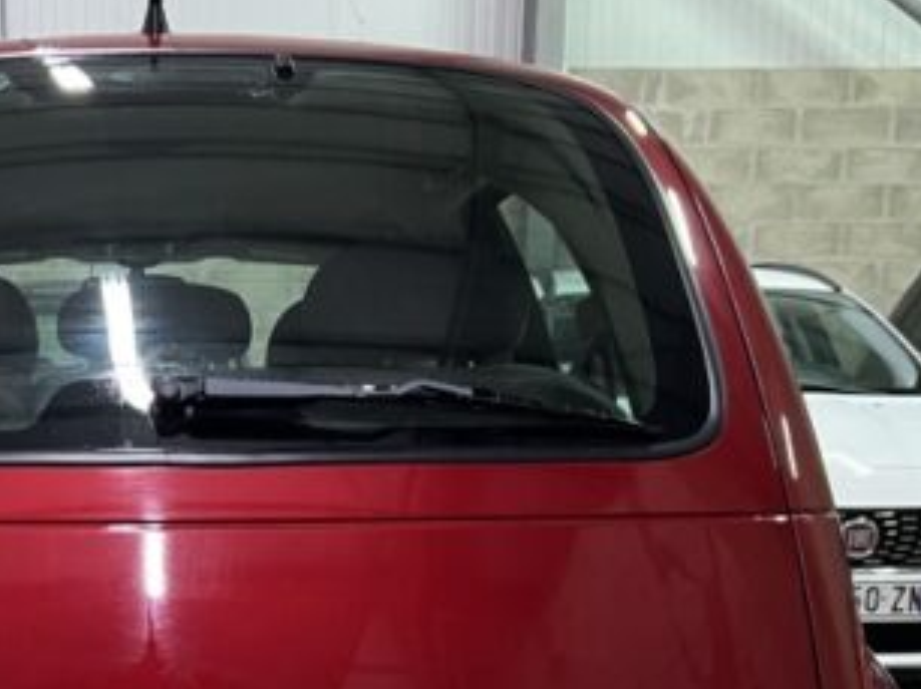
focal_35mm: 68
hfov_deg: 27.8
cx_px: 132
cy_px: 686
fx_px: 1808
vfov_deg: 20.9
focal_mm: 5.7
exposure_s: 1/33
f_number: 1.5
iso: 500
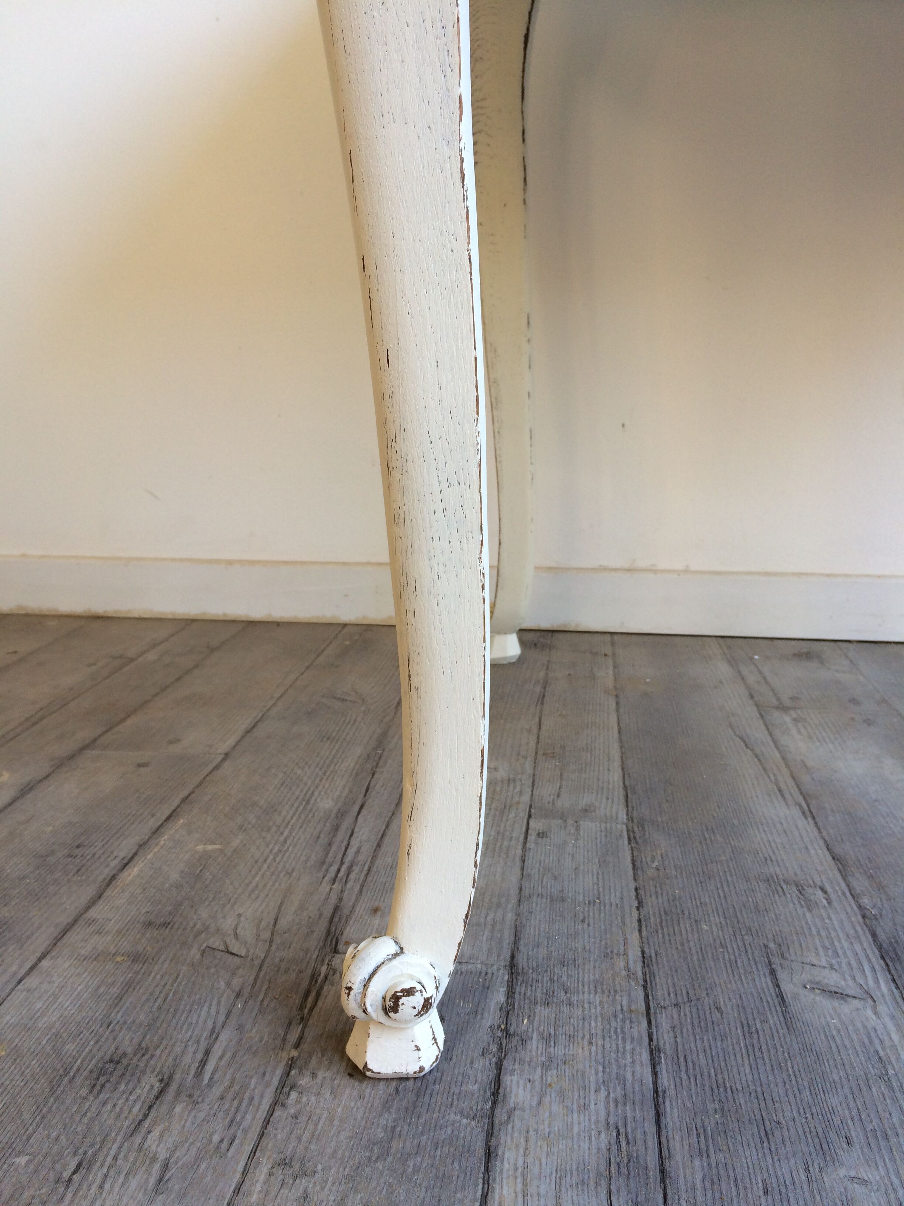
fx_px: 1010
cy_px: 603
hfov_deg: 48.2
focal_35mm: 29
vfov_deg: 61.7
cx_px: 452
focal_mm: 4.15
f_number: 2.2
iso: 40
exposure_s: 1/50
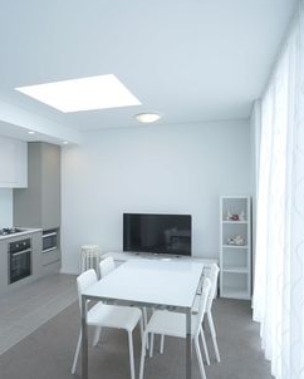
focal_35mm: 35
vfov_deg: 51.5
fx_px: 393
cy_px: 190
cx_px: 112
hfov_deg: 41.9
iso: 100
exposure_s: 1/60
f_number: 4.5
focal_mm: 16
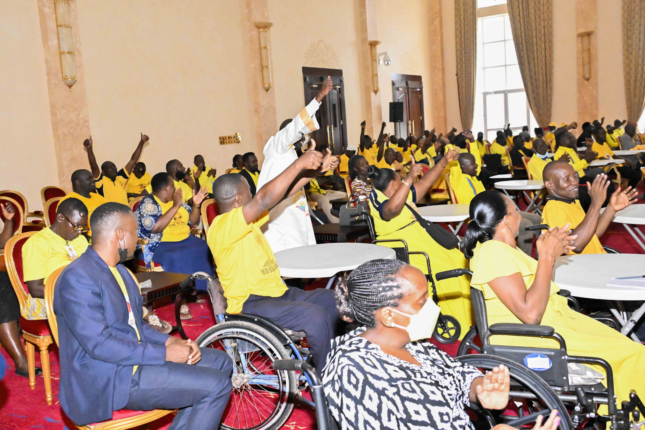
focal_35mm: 36
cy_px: 215
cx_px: 322
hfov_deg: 53.1
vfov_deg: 36.9
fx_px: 645
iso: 25600
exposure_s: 1/3200
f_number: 5
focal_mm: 36
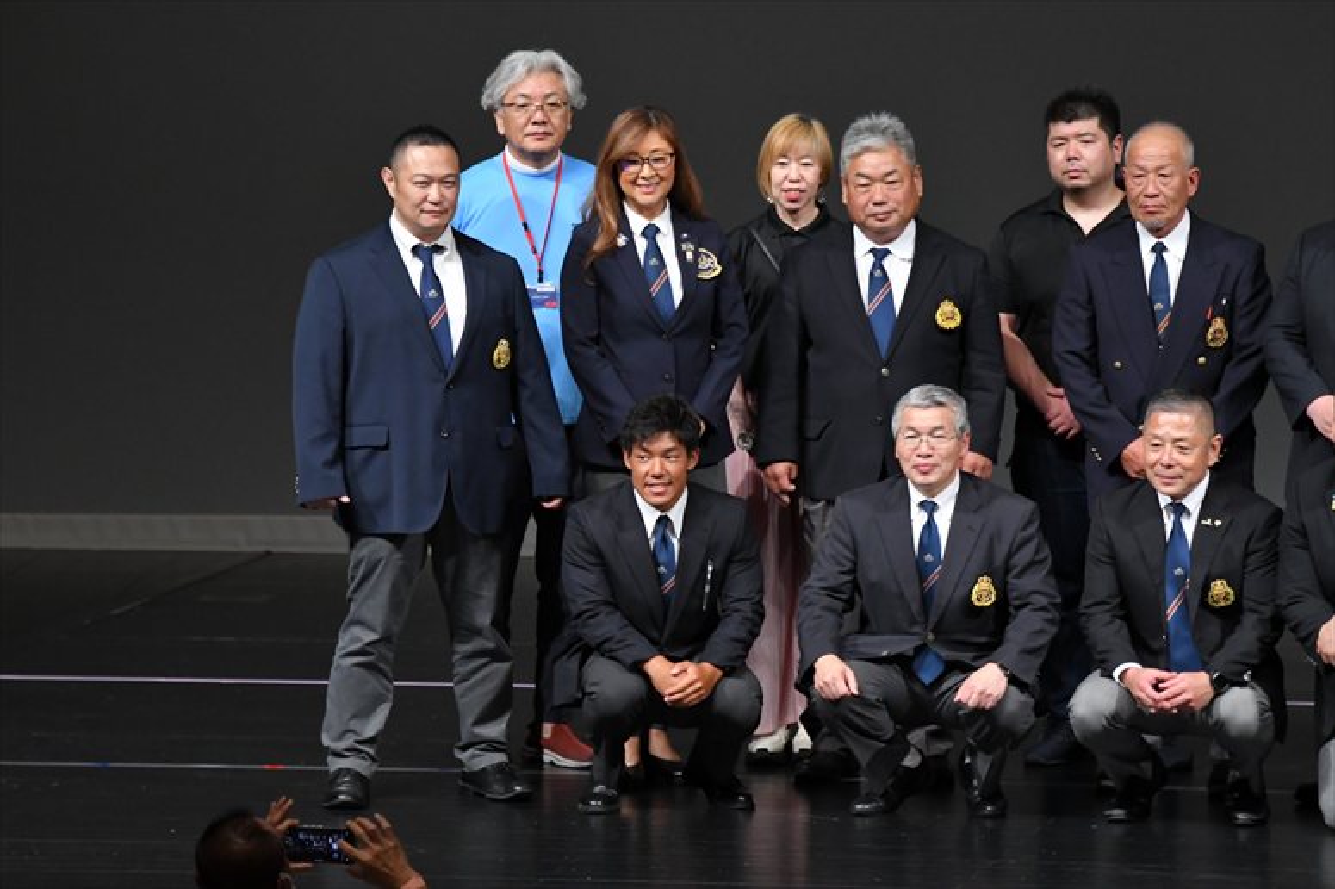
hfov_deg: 7.6
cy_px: 444
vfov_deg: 5.1
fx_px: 10008
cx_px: 668
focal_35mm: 270
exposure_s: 1/400
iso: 3200
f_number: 5.6
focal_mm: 180
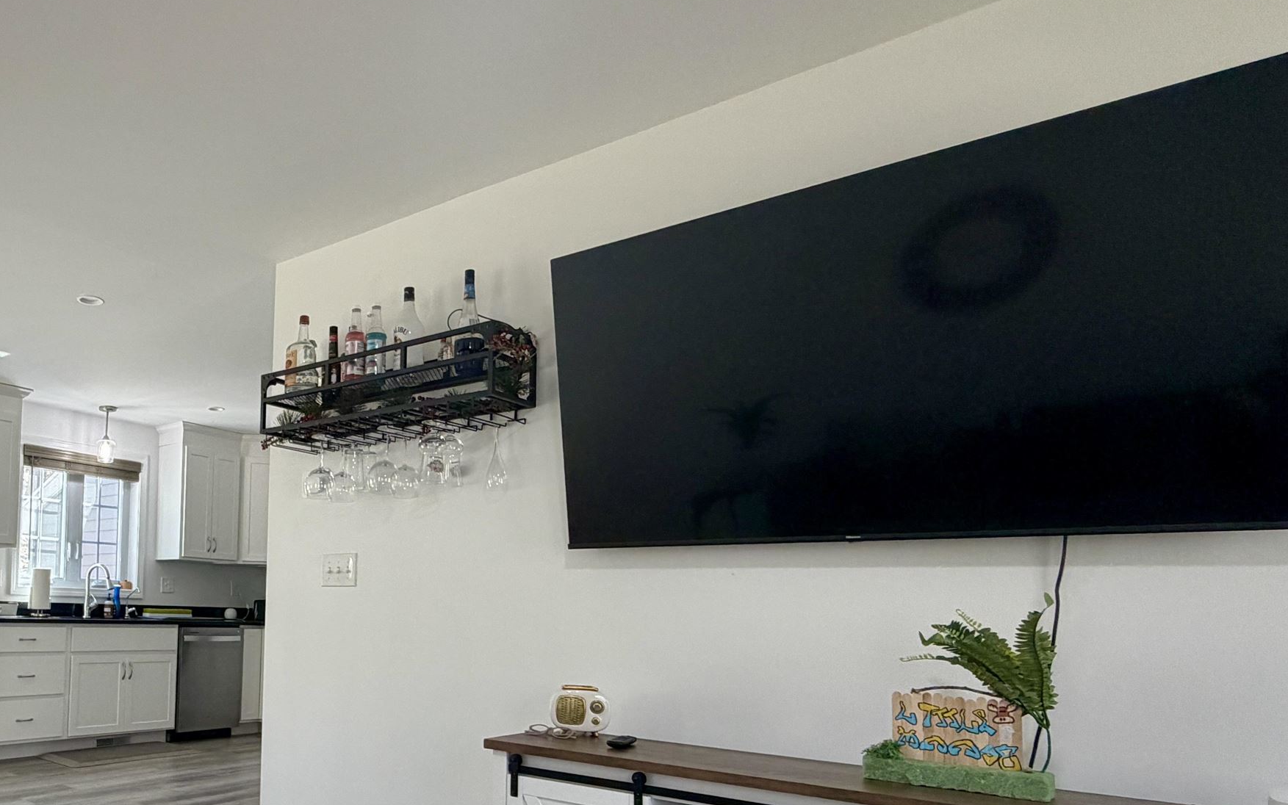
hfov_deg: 65.3
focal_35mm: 26
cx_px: 293
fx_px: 913
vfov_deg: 46.3
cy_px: 577
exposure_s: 1/120
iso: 200
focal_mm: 2.22
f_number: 2.2
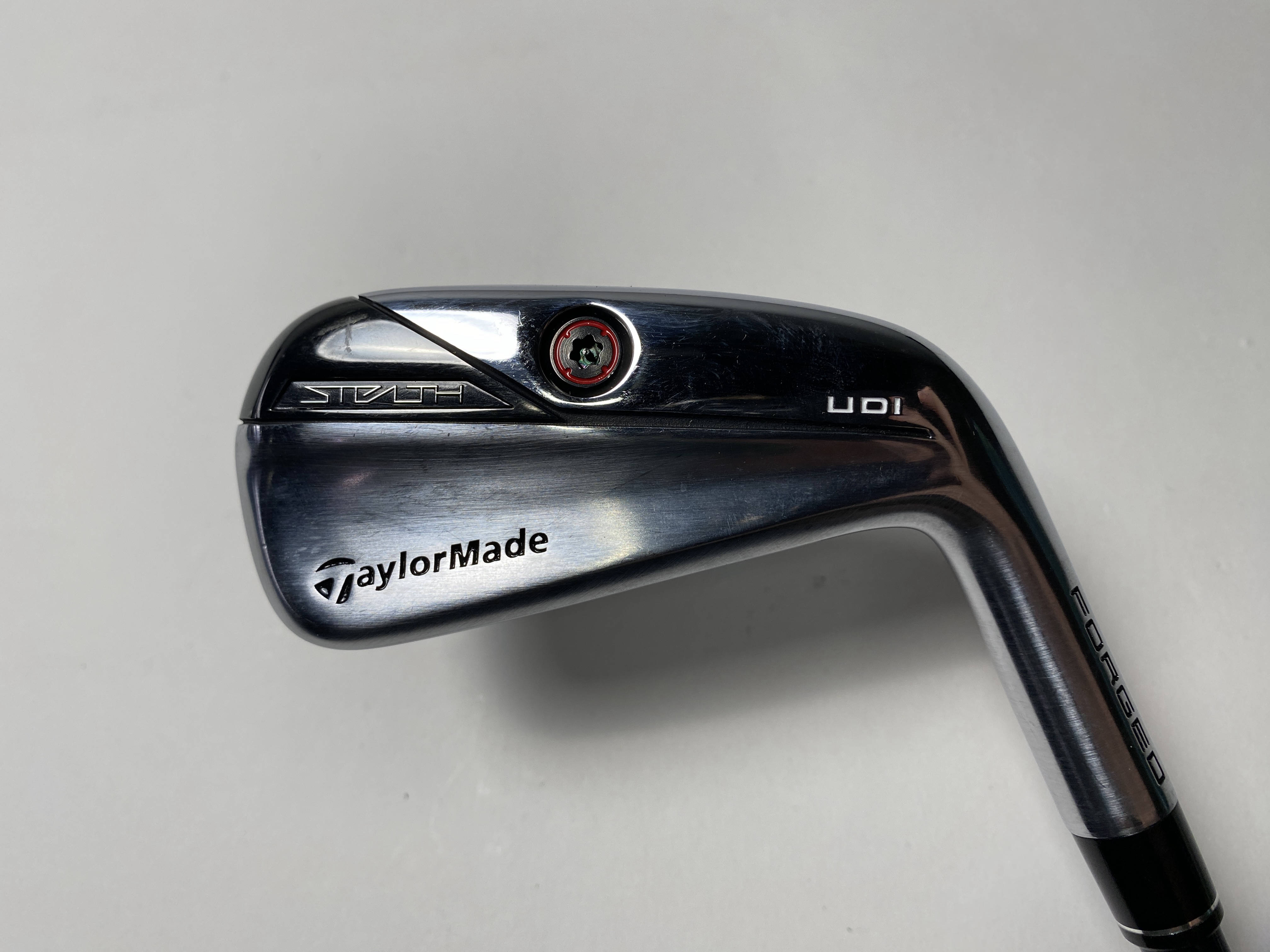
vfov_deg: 54.9
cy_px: 476
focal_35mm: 25
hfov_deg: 69.4
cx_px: 635
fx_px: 917
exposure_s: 1/467
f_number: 1.8
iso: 32
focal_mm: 4.25
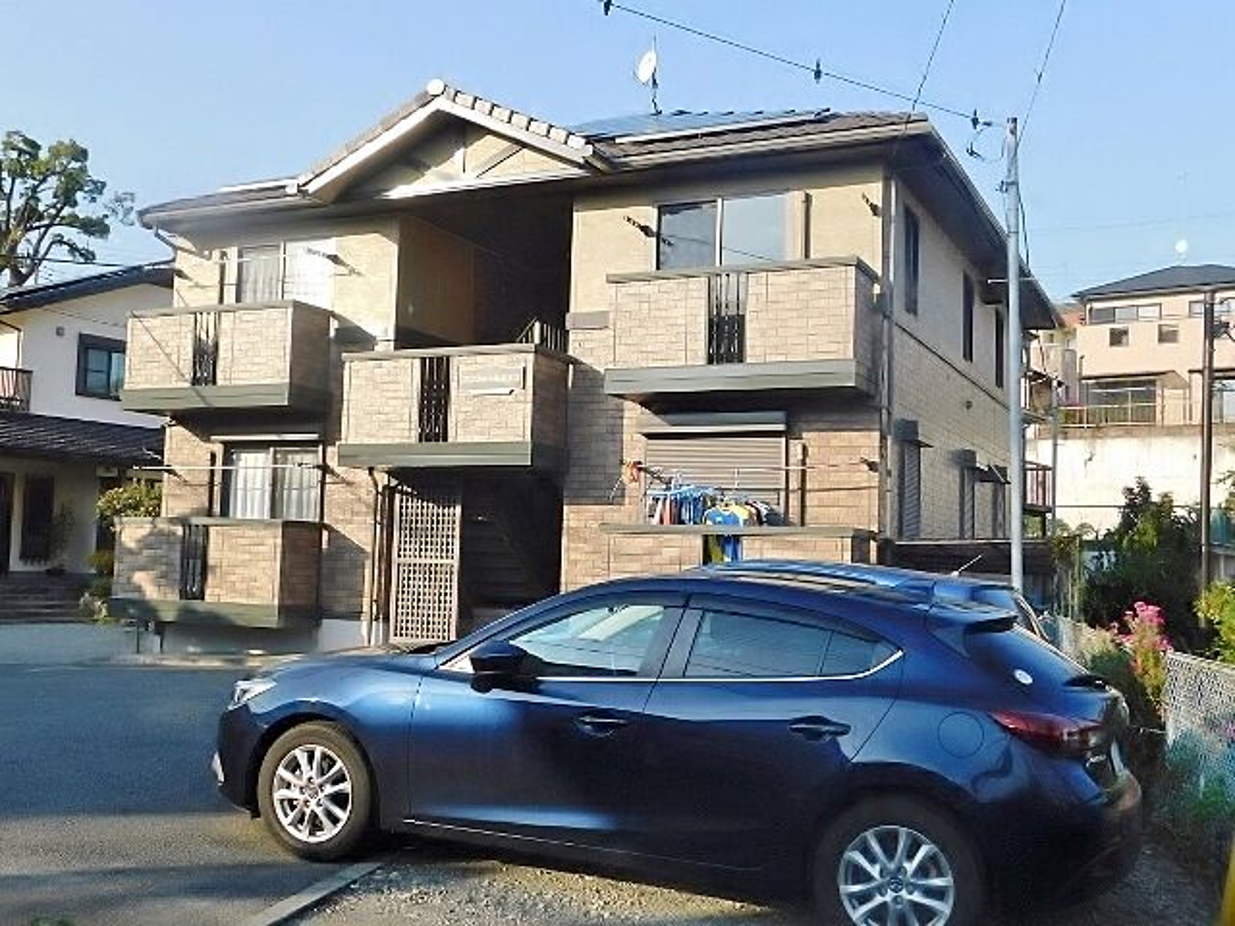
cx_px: 618
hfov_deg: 51.4
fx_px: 1284
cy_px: 463
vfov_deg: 39.7
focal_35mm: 36
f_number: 3.5
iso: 125
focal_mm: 6.3
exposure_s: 1/640
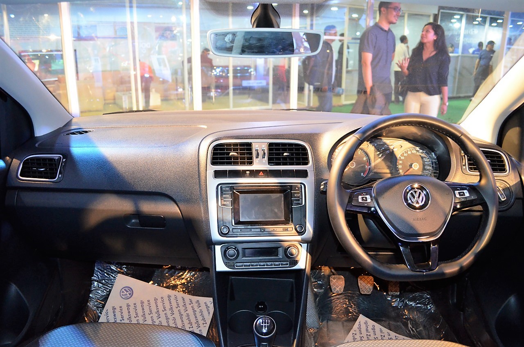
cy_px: 174
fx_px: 392
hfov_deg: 67.5
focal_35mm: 27
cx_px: 262
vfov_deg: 47.7
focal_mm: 18
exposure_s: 1/60
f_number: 3.5
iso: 3200
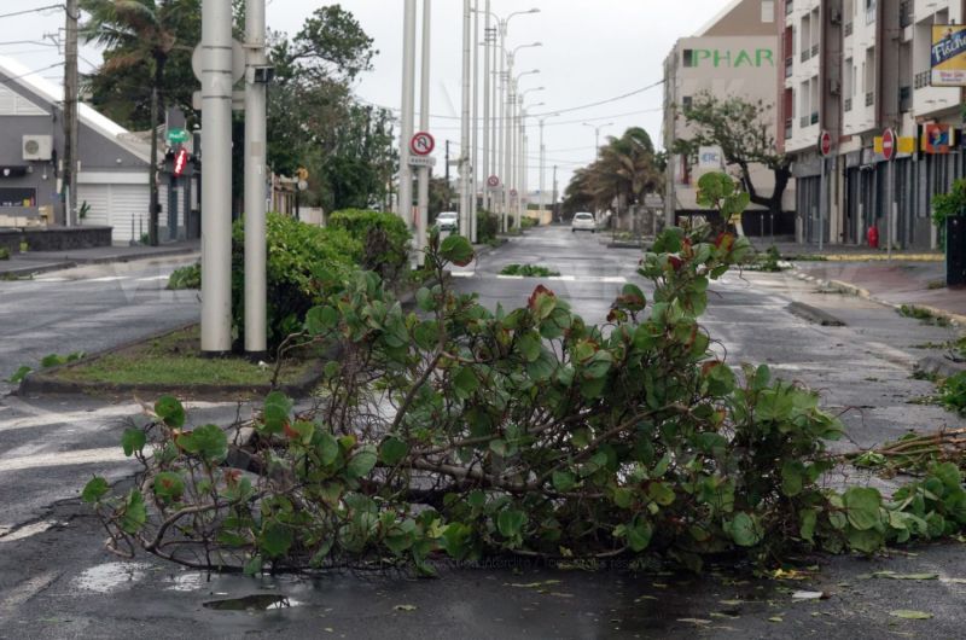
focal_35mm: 105
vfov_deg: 13.0
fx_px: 2812
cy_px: 320
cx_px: 483
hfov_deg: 19.5
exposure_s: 1/125
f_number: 8
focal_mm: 70
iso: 1000
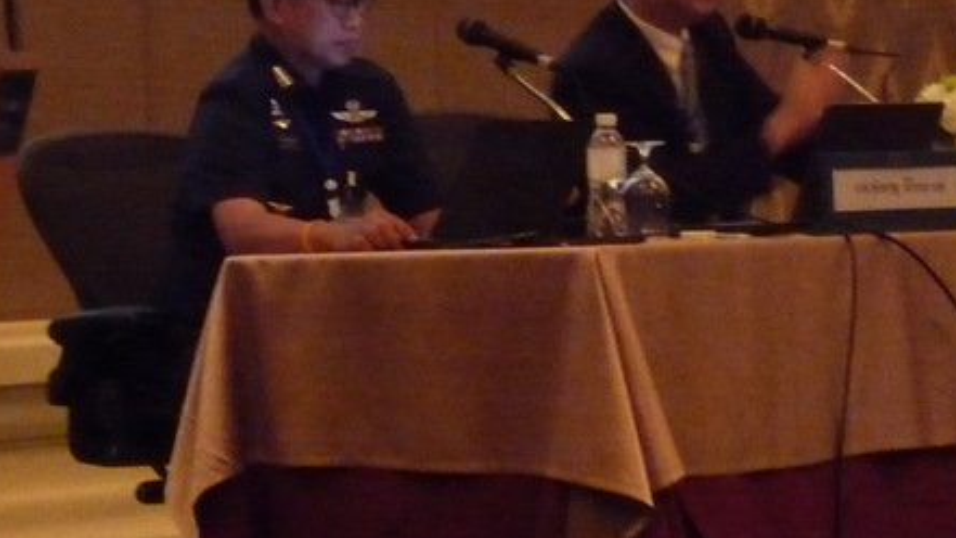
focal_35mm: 199
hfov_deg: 10.8
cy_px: 25
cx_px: 546
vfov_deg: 6.1
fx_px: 5044
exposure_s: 1/8
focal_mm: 12.2
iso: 800
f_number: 4.9
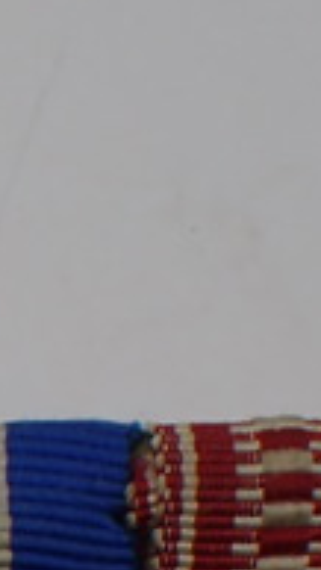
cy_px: 799
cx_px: -442
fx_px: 5240
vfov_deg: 6.2
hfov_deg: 3.5
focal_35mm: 346
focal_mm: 13.65
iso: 125
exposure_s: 1/320
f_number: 5.6
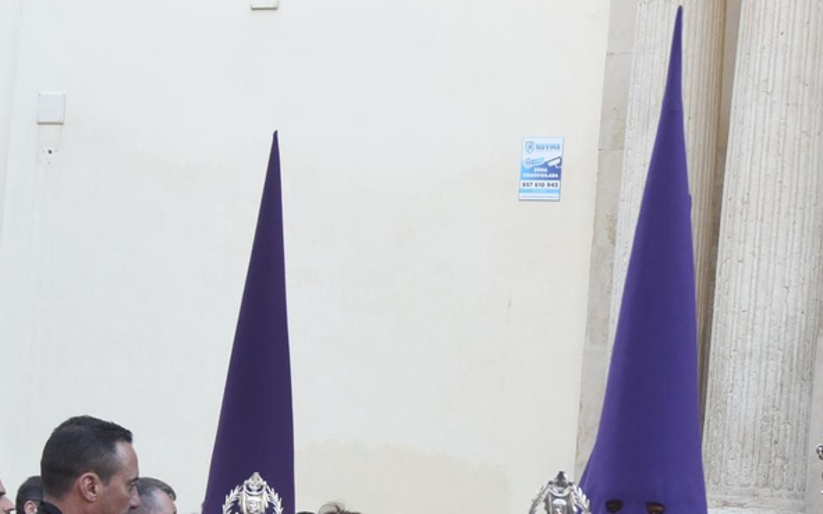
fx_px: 2601
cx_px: 780
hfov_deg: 17.6
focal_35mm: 116
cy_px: 476
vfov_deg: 11.2
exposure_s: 1/125
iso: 1000
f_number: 7.1
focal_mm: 42
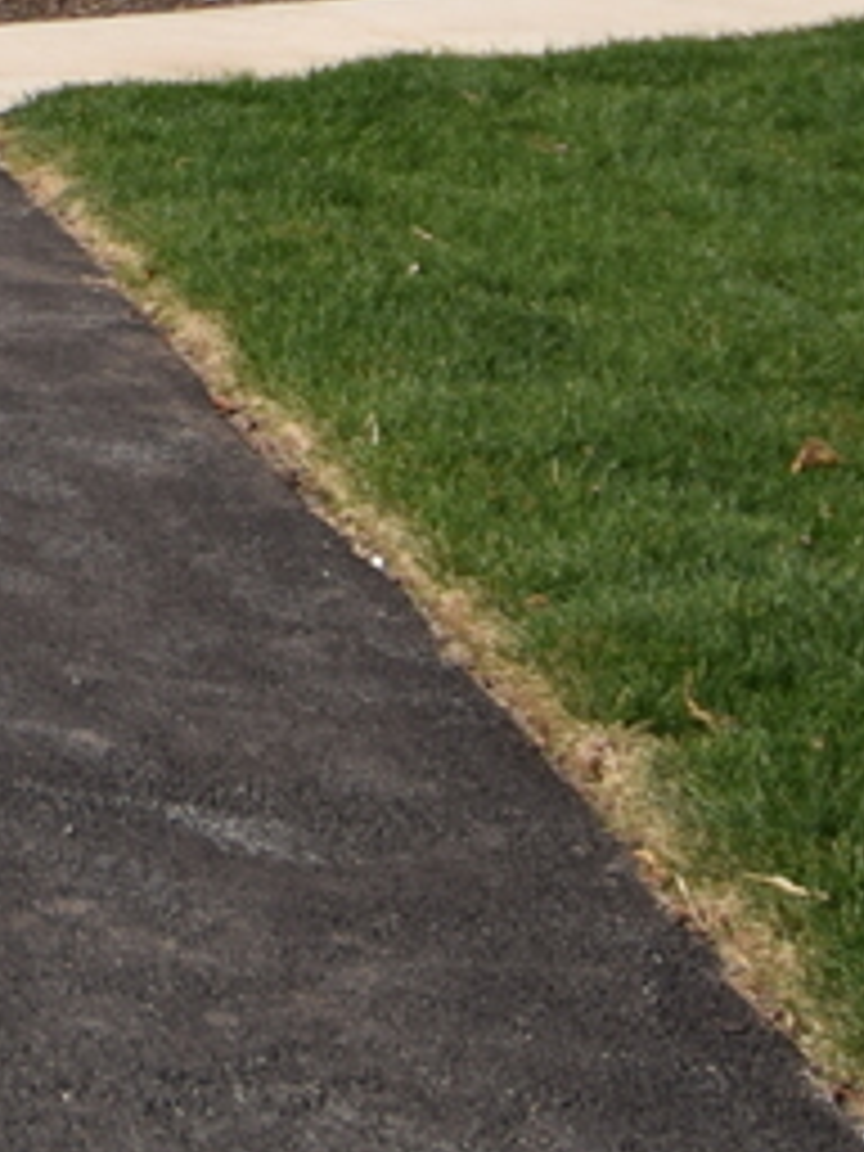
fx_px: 4260
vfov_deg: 14.2
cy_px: -706
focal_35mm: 128
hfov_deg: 10.7
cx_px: -792
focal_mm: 14
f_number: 3.5
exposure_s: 1/1250
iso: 100
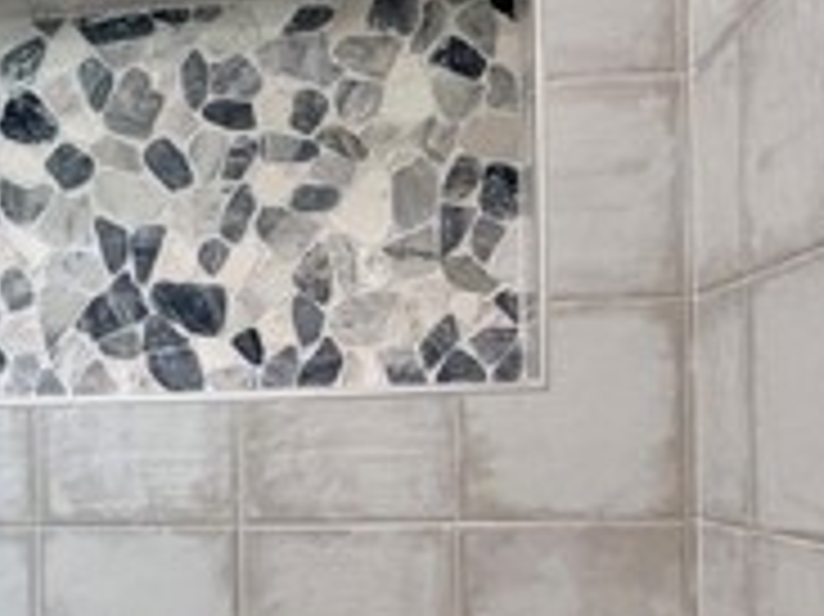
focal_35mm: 49
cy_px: 463
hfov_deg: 37.2
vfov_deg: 29.2
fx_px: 1166
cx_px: 135
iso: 100
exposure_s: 1/120
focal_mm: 2.22
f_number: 2.2
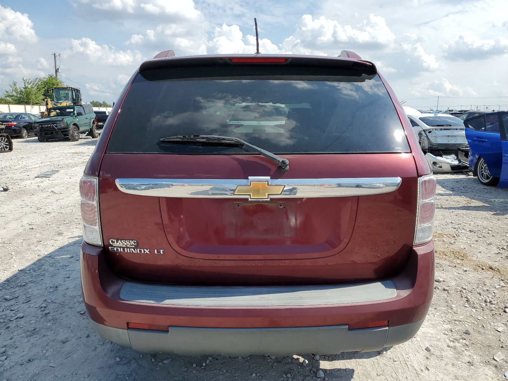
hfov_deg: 67.3
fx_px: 382
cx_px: 254
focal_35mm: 26
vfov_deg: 53.1
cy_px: 190
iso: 50
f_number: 1.5
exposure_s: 1/3333
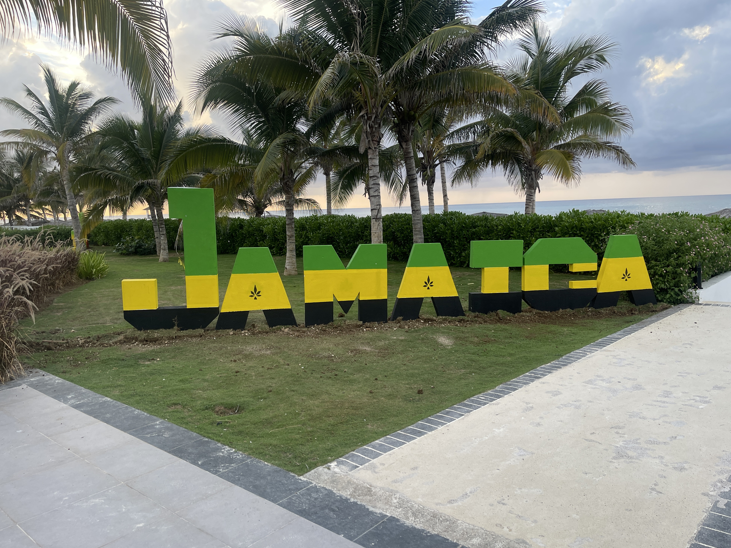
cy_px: 283
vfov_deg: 51.3
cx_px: 379
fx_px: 570
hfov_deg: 65.3
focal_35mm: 27
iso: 32
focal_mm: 5.1
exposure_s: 1/154
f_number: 1.6
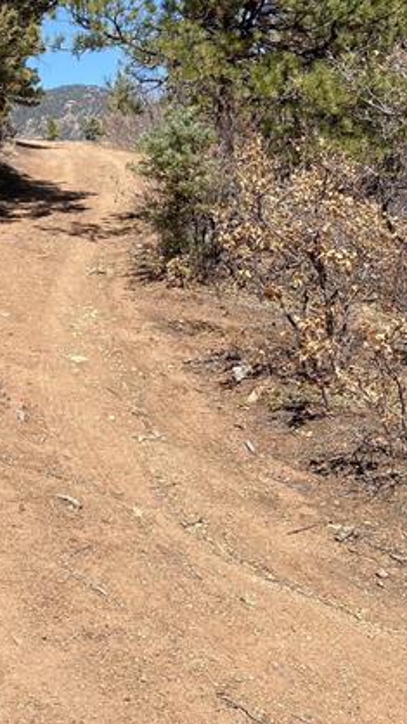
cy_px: 303
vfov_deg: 39.8
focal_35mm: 52
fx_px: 998
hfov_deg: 22.3
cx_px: 16
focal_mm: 4.25
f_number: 1.8
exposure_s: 1/2141
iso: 32
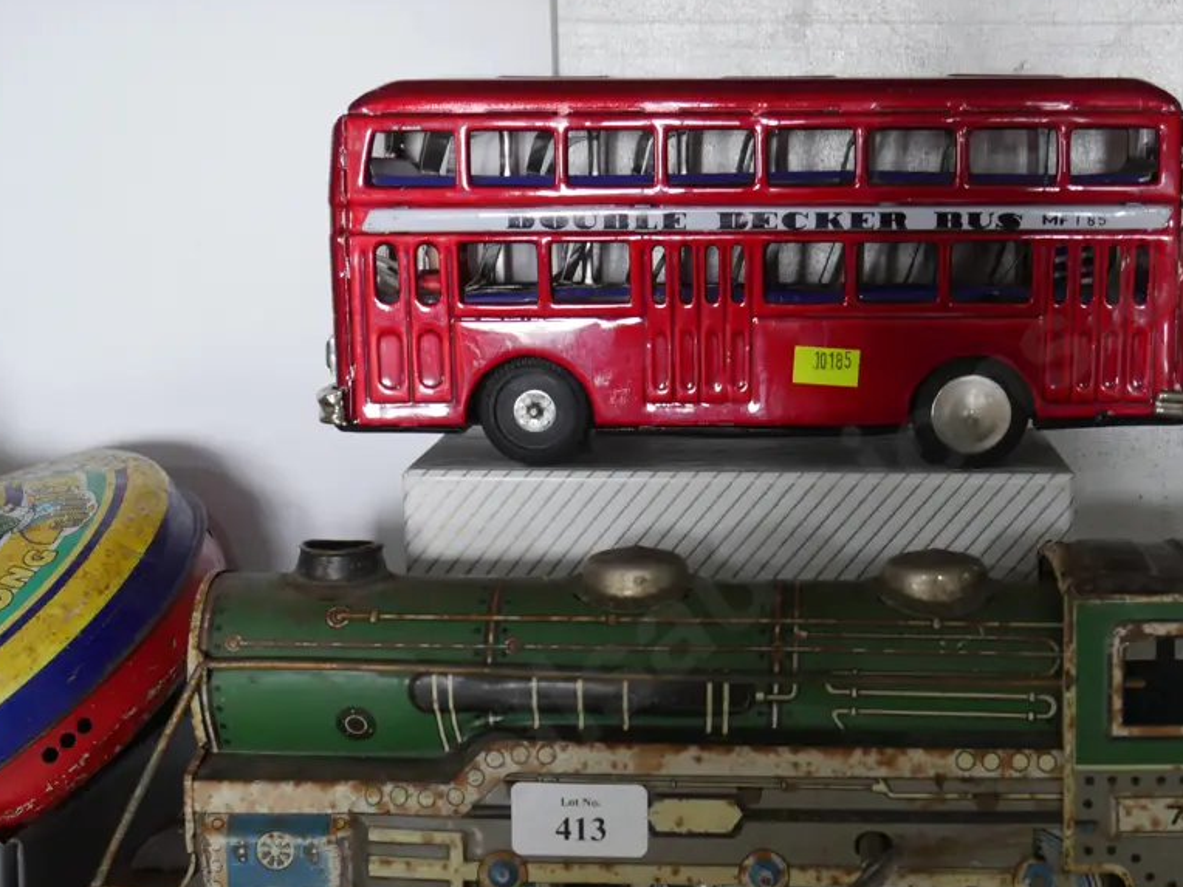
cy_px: 581
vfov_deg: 24.7
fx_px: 2016
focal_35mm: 59
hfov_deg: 32.5
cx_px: 746
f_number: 4.7
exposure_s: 1/60
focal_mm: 22
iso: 1000
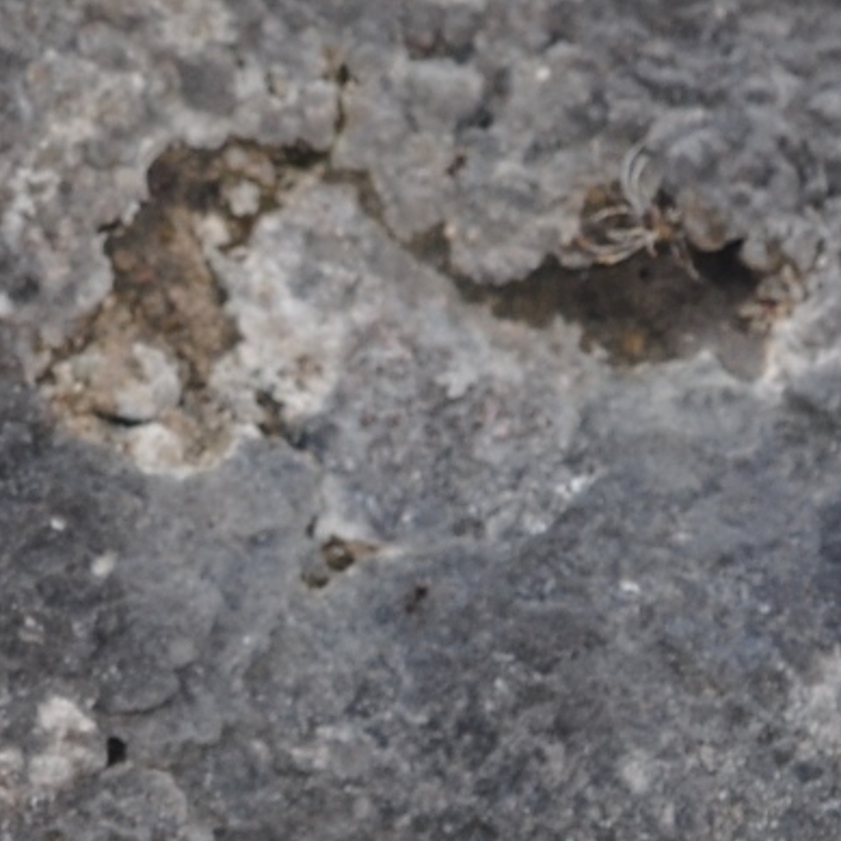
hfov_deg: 4.1
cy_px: -577
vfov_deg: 4.1
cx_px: -886
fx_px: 11572
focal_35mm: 421
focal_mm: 60
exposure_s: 1/60
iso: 200
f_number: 9
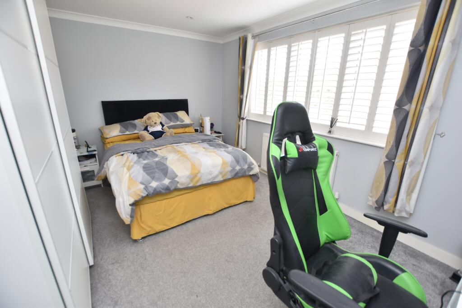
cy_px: 154
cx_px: 231
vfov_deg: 77.3
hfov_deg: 100.4
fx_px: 193
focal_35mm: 15
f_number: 3.5
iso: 100
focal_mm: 10
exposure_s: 1/15
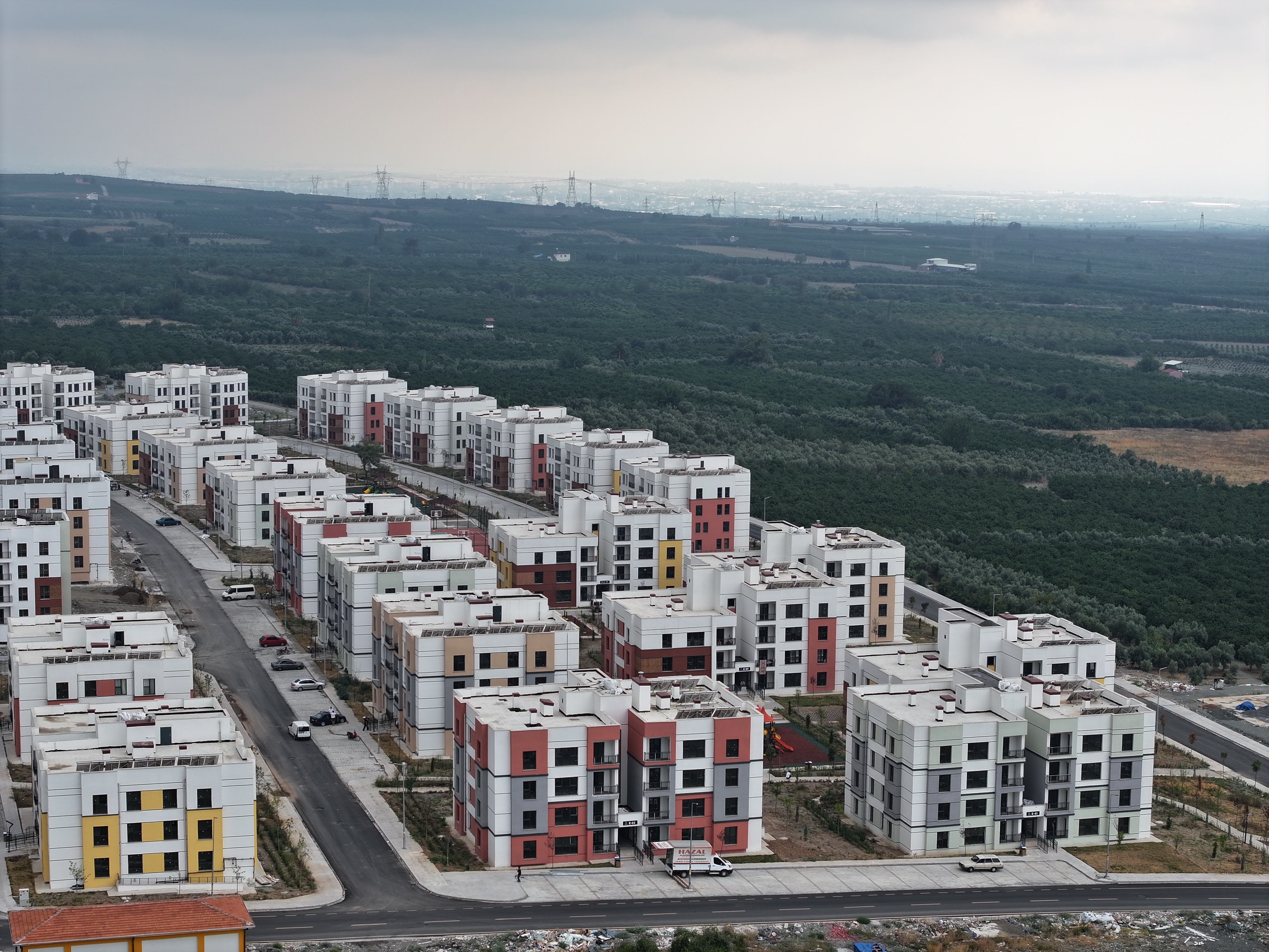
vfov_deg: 21.0
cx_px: 634
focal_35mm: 70
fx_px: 2566
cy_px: 476
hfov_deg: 27.8
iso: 100
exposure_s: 1/400
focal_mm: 19.35
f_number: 2.8
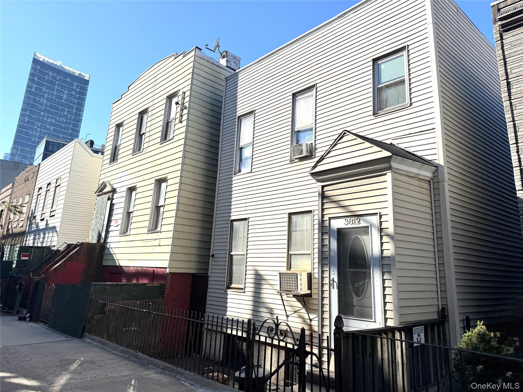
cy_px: 196
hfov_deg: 71.6
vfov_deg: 56.8
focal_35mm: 24
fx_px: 363
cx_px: 262
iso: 80
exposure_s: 1/5814
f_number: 1.78
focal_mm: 6.76
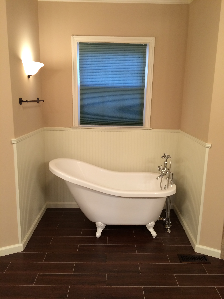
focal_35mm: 30
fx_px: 259
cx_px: 112
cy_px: 150
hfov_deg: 46.8
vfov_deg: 60.0
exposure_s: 1/30
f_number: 2.2
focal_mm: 4.12
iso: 125
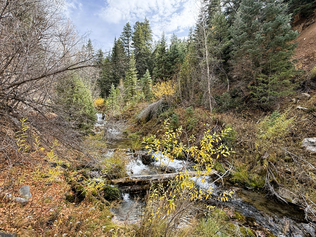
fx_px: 146
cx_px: 158
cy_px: 118
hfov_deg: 94.5
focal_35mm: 16
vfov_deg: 78.1
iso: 50
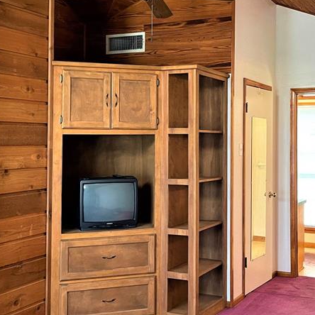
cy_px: 122
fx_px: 546
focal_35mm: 53
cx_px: 209
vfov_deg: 32.1
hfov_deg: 31.9
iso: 250
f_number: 1.6
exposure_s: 1/60
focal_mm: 5.1
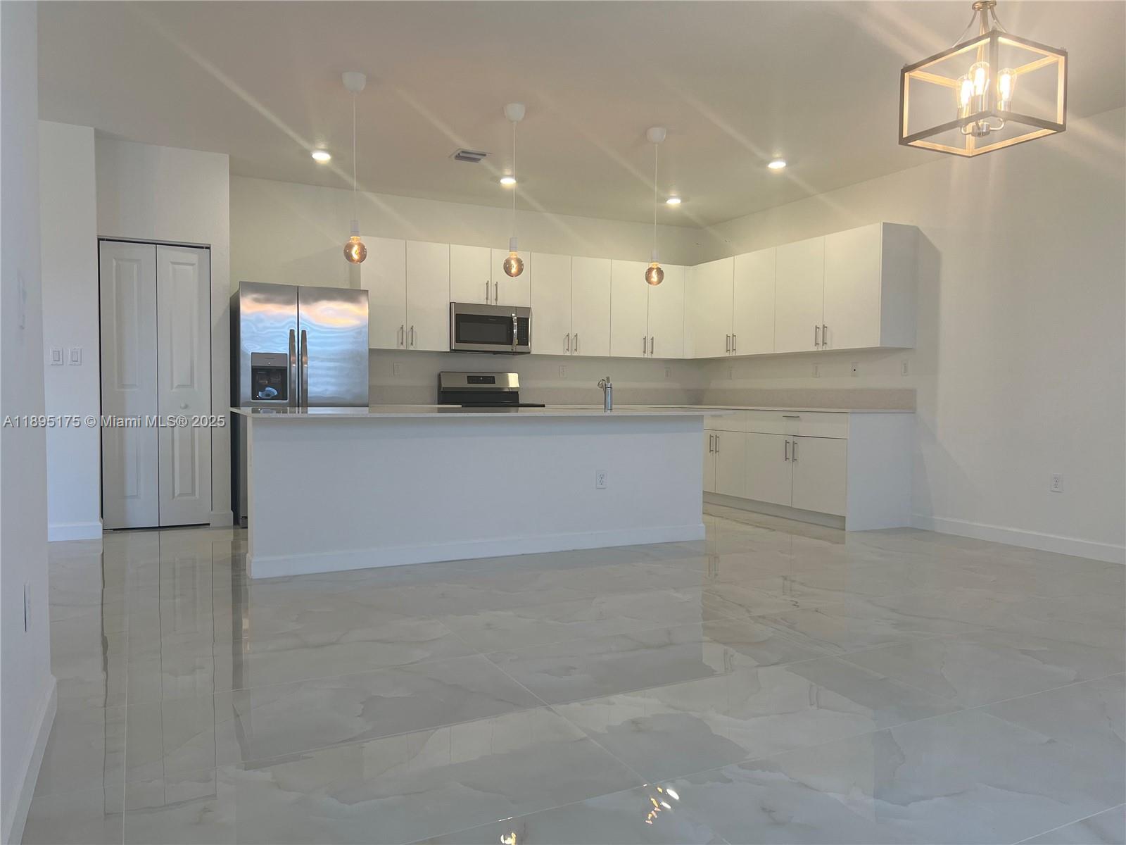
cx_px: 563
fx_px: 846
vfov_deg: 53.1
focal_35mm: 26
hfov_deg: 67.3
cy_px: 422
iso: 64
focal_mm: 5.7
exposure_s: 1/120
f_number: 1.5
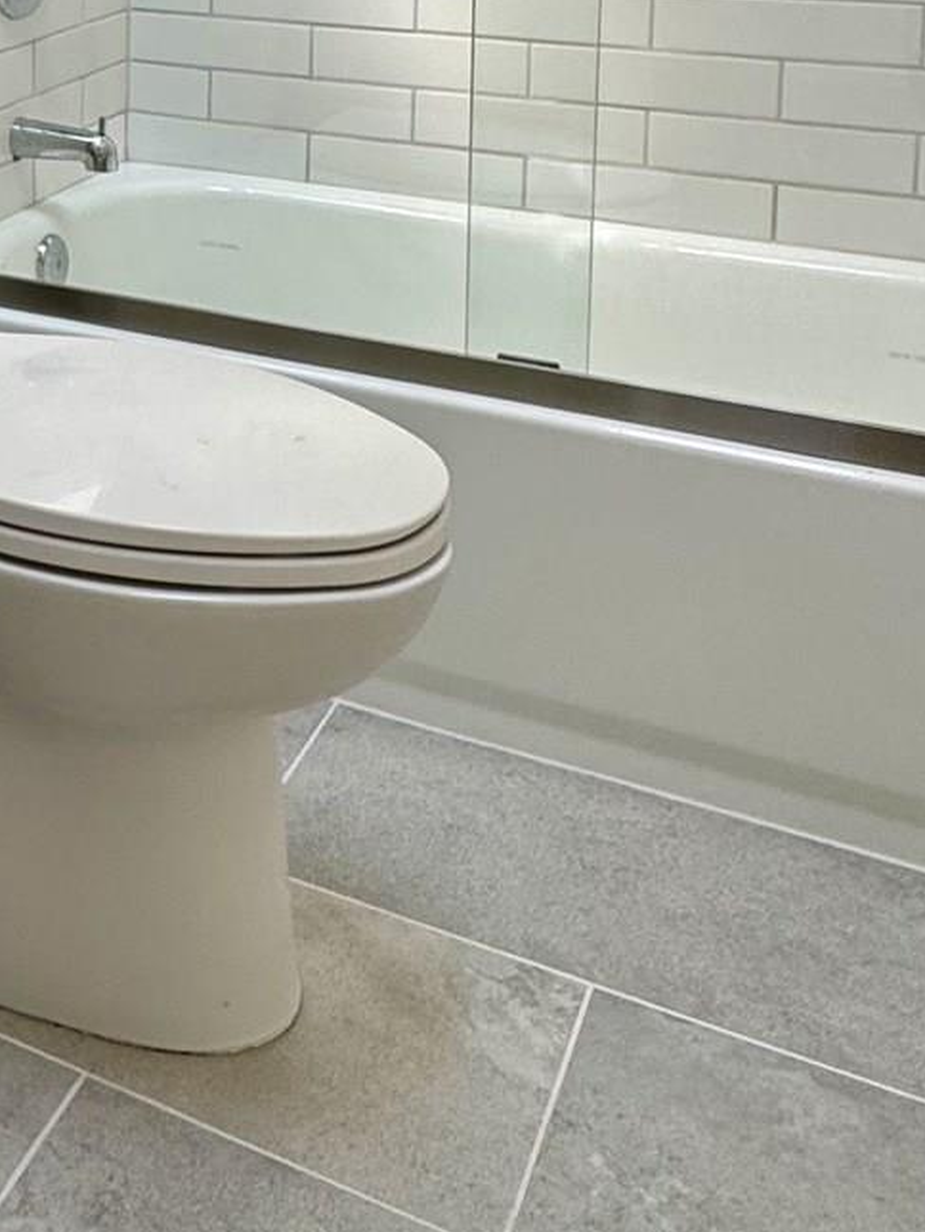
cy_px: -38
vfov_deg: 34.3
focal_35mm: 50
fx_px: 1781
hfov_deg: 26.1
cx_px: -170
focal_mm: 2.22
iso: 40
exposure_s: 1/99
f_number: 2.2
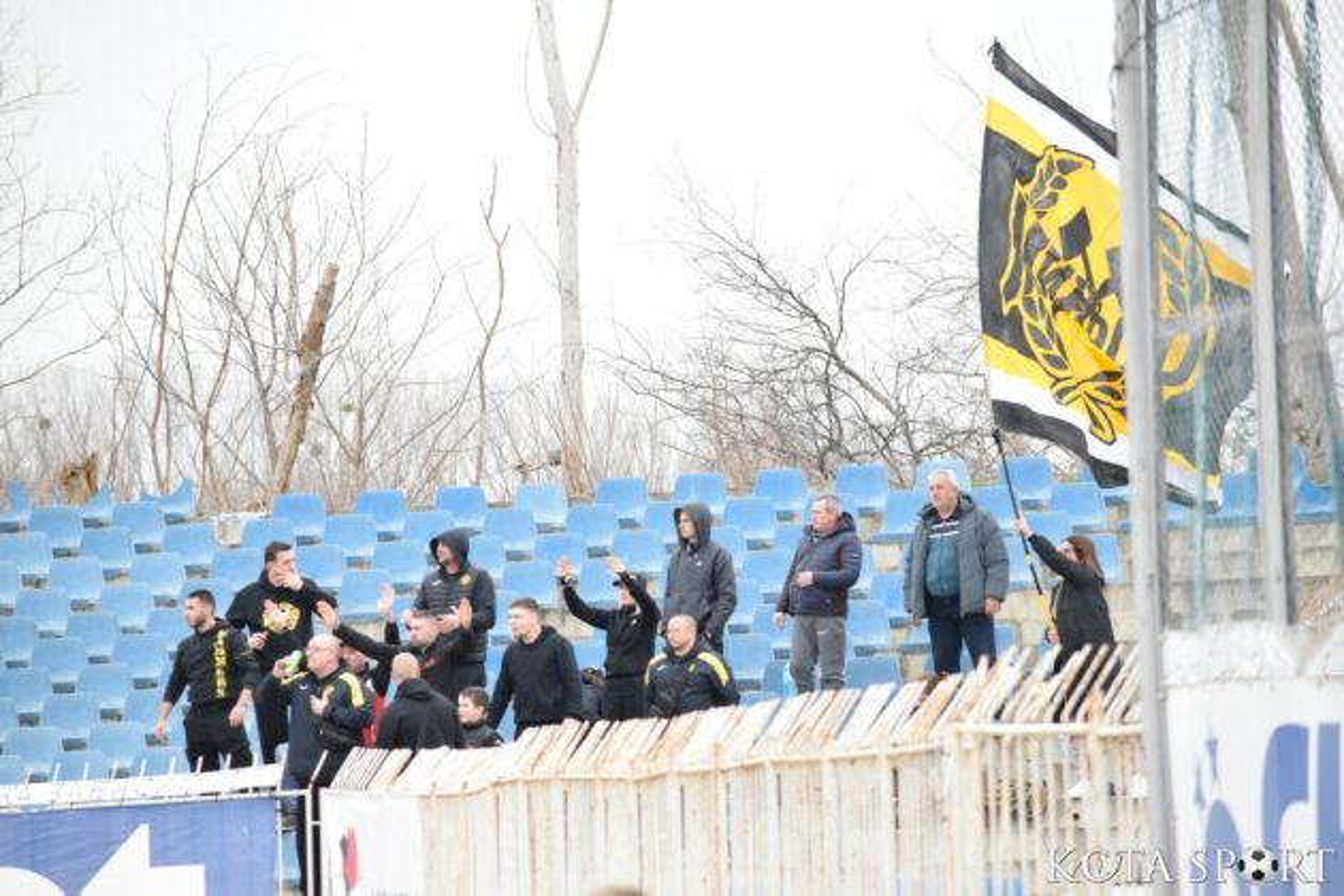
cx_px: 672
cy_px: 448
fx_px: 10919
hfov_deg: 7.0
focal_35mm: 292
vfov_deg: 4.7
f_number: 5
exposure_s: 1/800
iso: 1600
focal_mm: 195
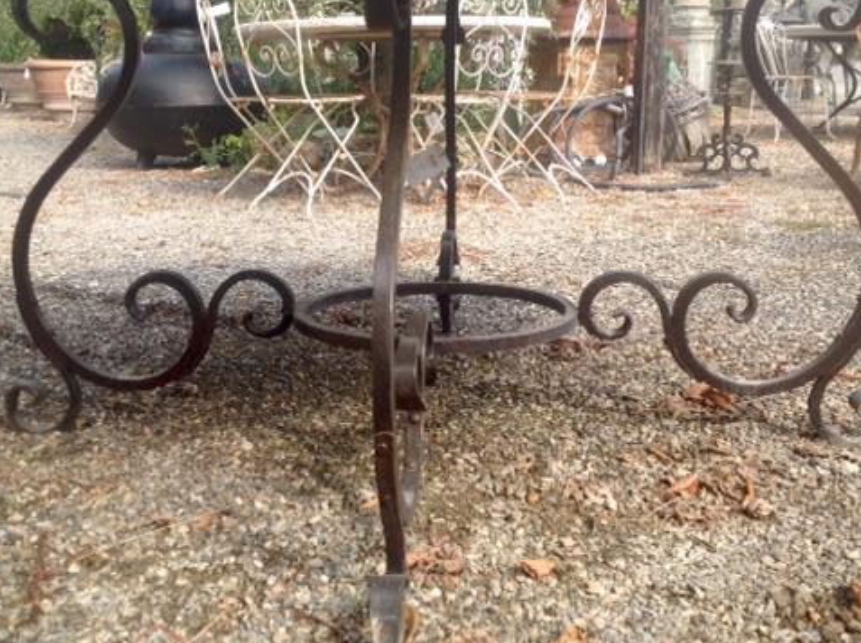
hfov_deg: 40.5
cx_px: 442
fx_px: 1167
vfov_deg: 30.7
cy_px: 269
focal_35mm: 47
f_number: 2.4
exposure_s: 1/643
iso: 50
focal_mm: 4.28
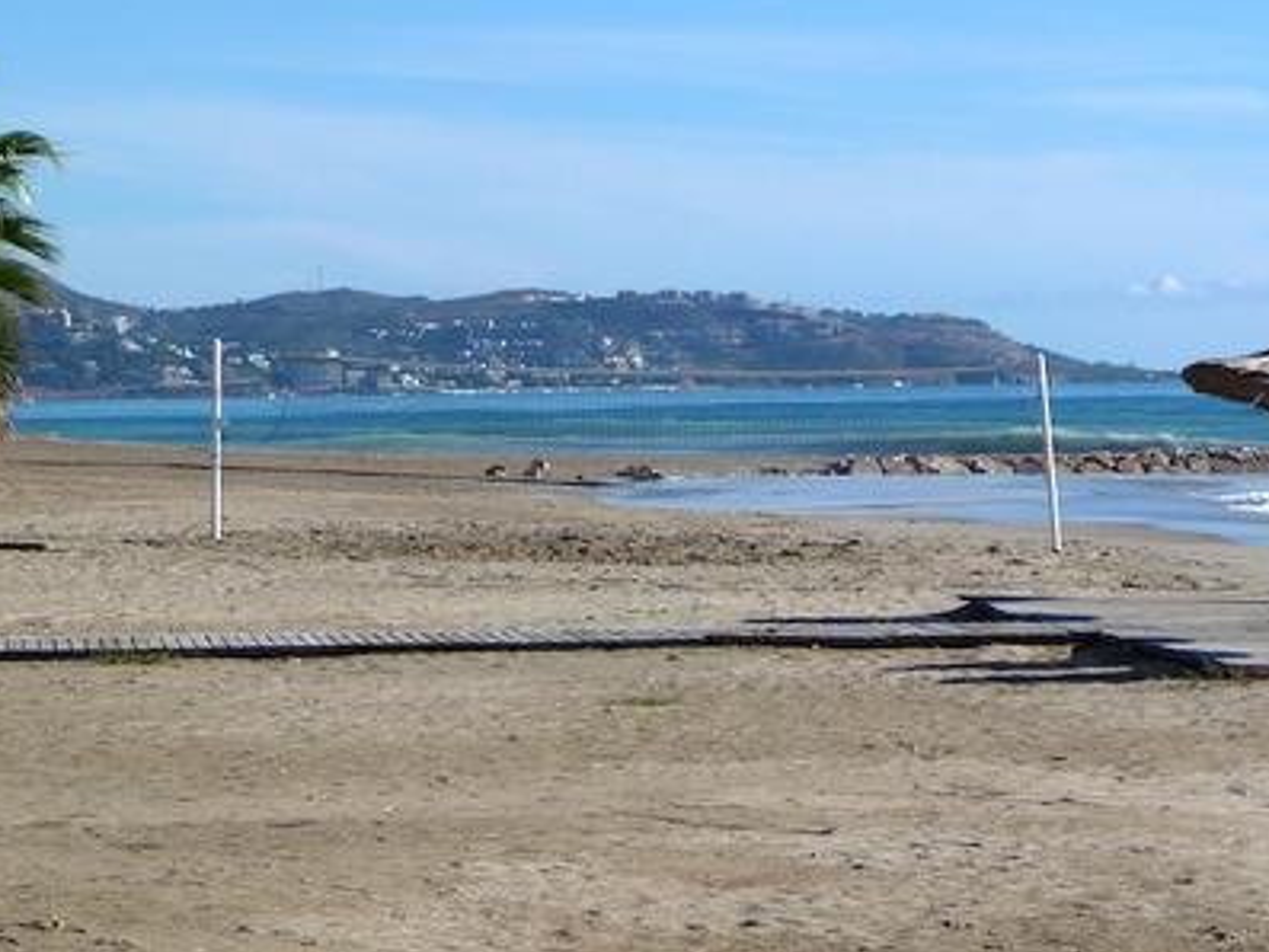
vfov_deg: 8.9
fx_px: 6087
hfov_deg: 11.9
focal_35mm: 166
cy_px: 393
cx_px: 837
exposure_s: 1/1300
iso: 100
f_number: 4.7
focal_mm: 17.5
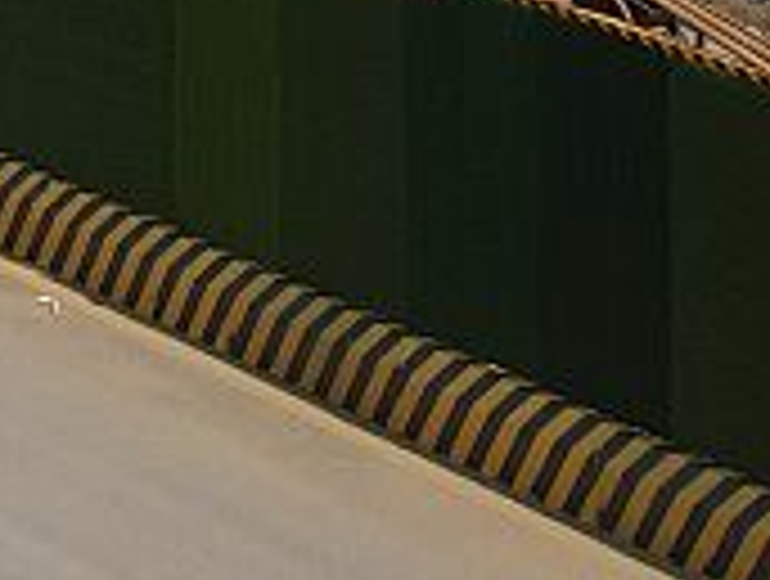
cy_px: -994
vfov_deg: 7.9
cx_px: -473
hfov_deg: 11.2
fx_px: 3745
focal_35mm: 168
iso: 100
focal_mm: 4.5
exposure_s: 1/1250
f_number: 2.8
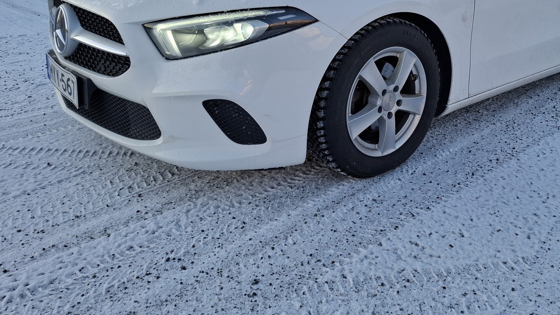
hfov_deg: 57.1
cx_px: 360
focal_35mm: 34
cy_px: 44
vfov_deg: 33.2
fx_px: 505
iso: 50
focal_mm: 5.54
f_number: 1.8
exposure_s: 1/276
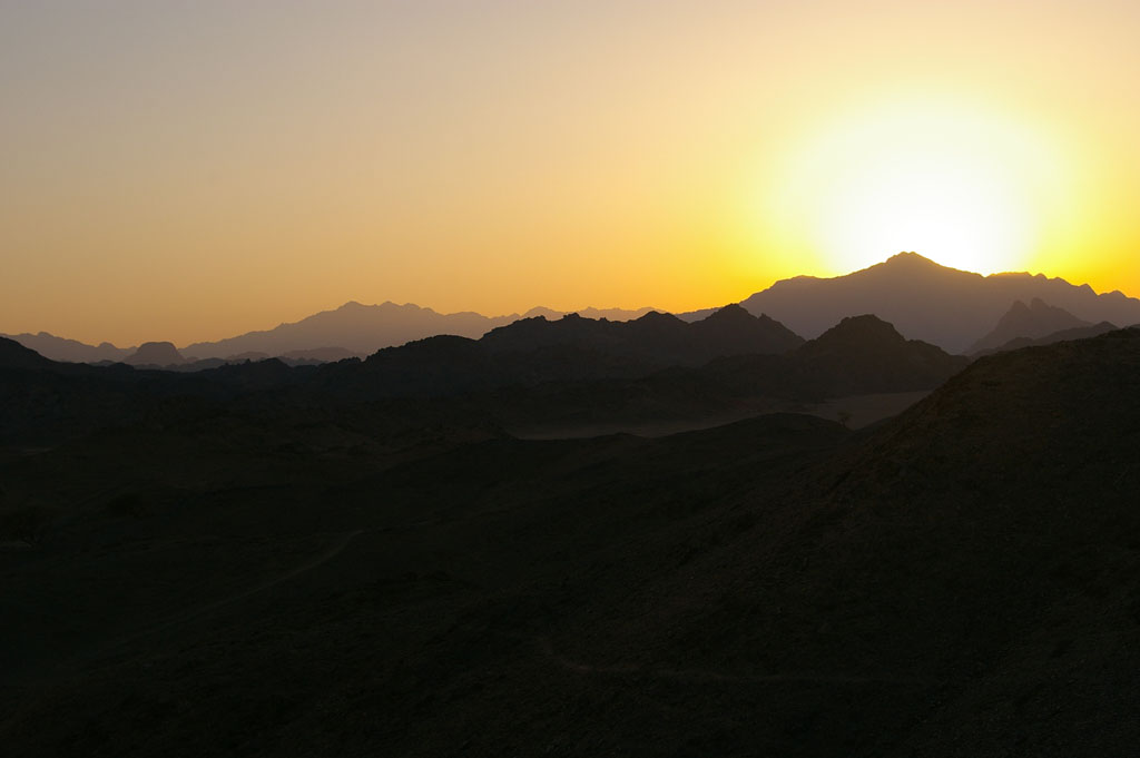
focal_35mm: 50
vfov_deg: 27.2
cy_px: 379
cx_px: 570
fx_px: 1566
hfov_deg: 40.0
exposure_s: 1/350
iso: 200
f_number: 8
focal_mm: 33
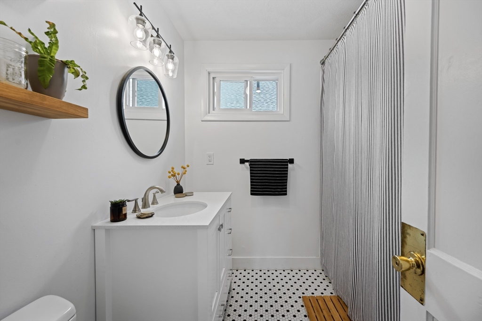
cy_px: 160
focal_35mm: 14
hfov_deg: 104.2
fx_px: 187
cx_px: 241
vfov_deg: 81.2
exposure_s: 1/4
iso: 100
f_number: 6.3
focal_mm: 14
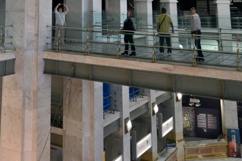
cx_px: 53
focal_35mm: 54
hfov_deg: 35.8
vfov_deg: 21.2
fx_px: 363
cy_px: -80
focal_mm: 16
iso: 2500
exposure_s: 1/80
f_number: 4.5
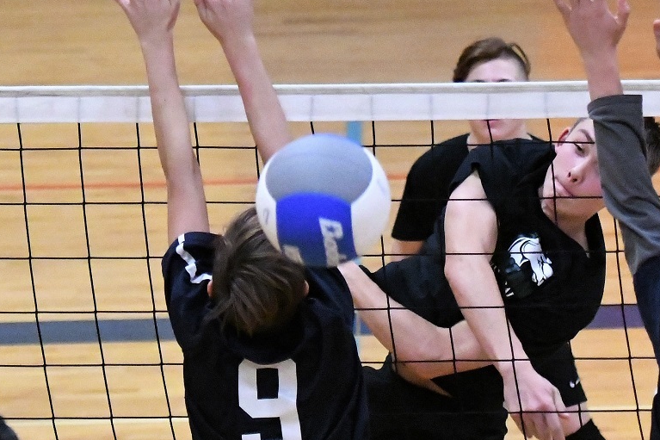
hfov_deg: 11.1
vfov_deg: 7.4
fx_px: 3404
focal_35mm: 186
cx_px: 473
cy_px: 260
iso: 12800
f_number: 2.8
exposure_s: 1/1000
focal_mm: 85
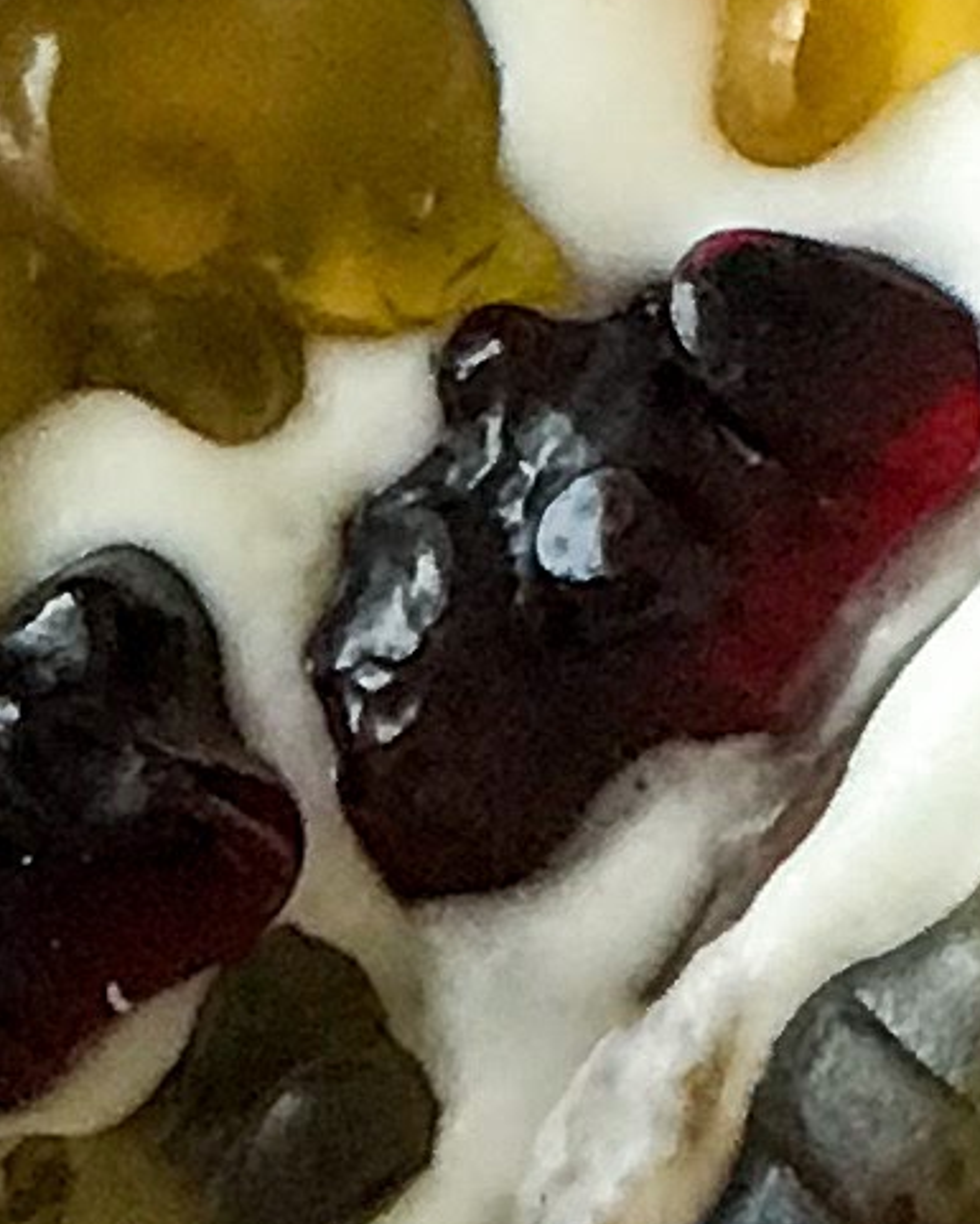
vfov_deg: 4.1
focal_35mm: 466
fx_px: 16890
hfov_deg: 3.3
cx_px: 1889
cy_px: -651
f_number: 2.8
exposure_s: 1/100
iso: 100
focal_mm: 6.6
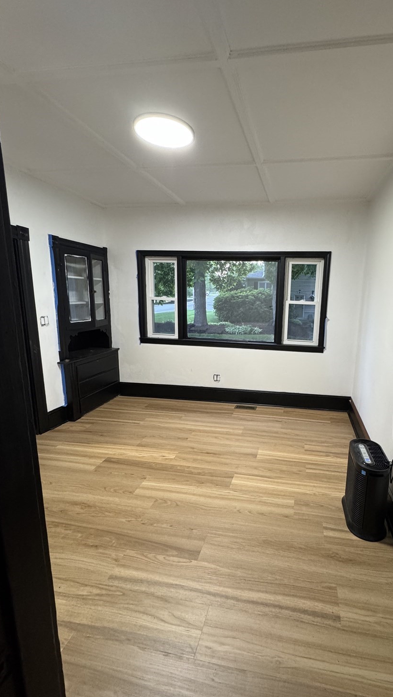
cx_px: 257
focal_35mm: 16
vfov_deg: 99.4
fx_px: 296
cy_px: 349
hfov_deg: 65.6
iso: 250
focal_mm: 2.22
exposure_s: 1/60
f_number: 2.2
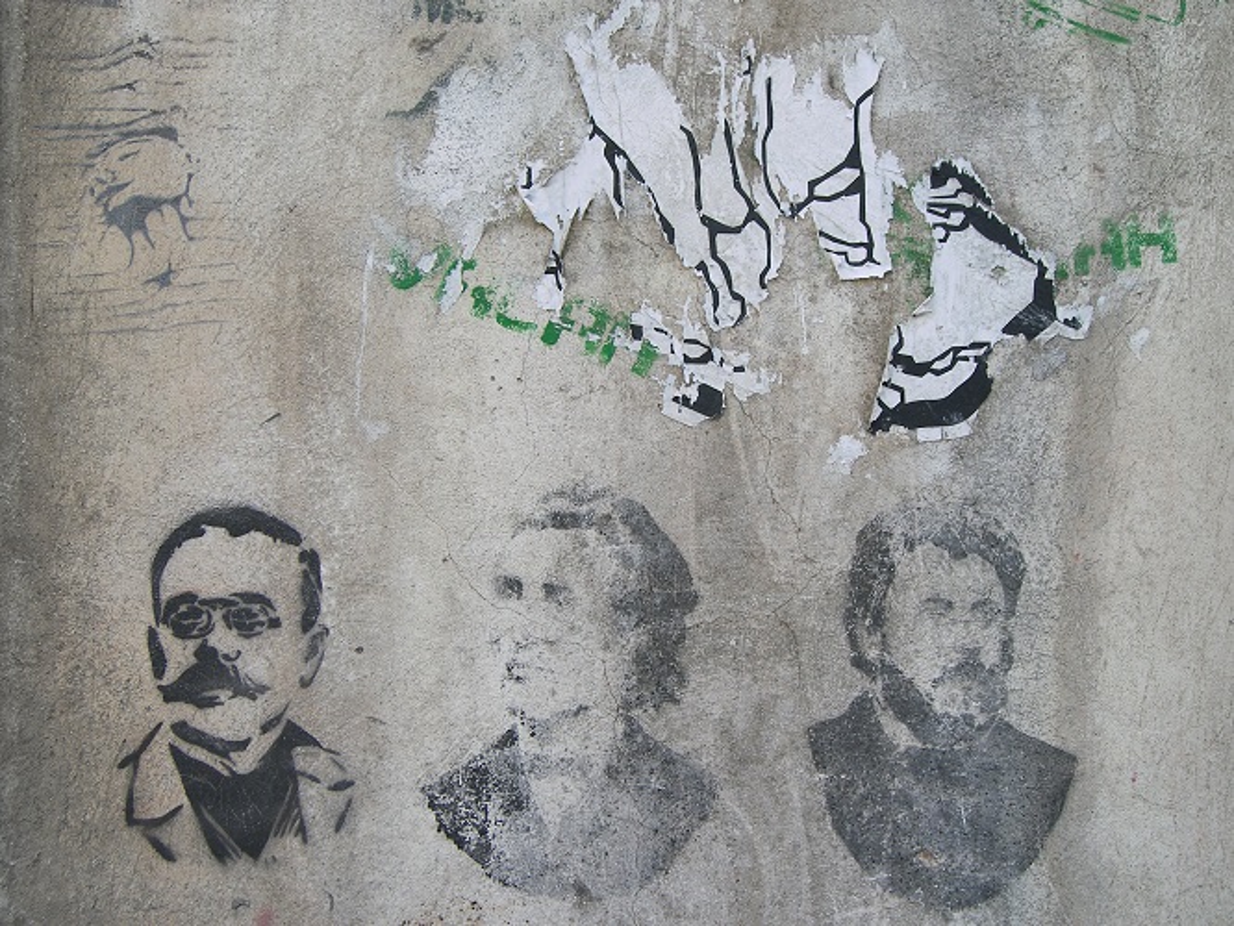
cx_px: 617
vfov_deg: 46.8
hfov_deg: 59.9
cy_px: 463
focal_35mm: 30
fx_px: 1070
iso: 50
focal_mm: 6.4
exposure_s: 1/200
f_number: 3.2
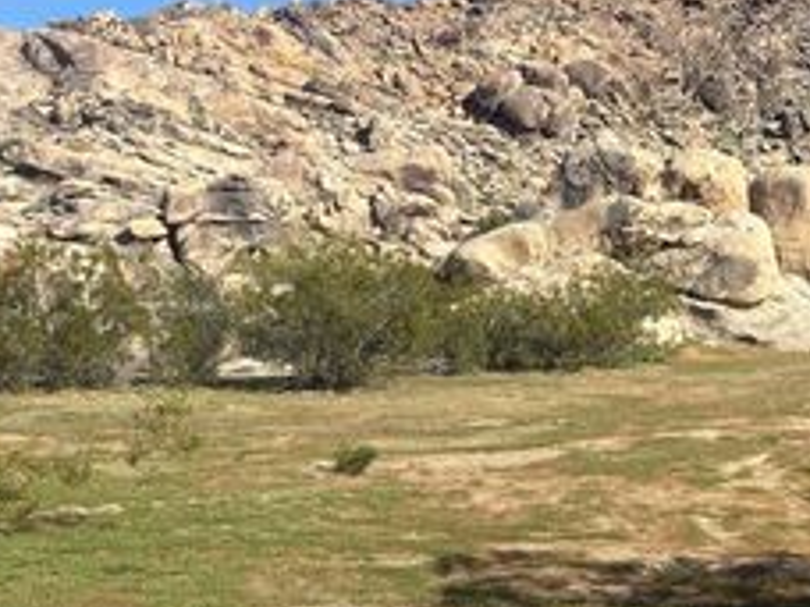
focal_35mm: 57
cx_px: 792
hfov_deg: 31.5
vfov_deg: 25.6
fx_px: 1334
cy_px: 360
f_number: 1.6
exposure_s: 1/3279
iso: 50
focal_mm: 5.96
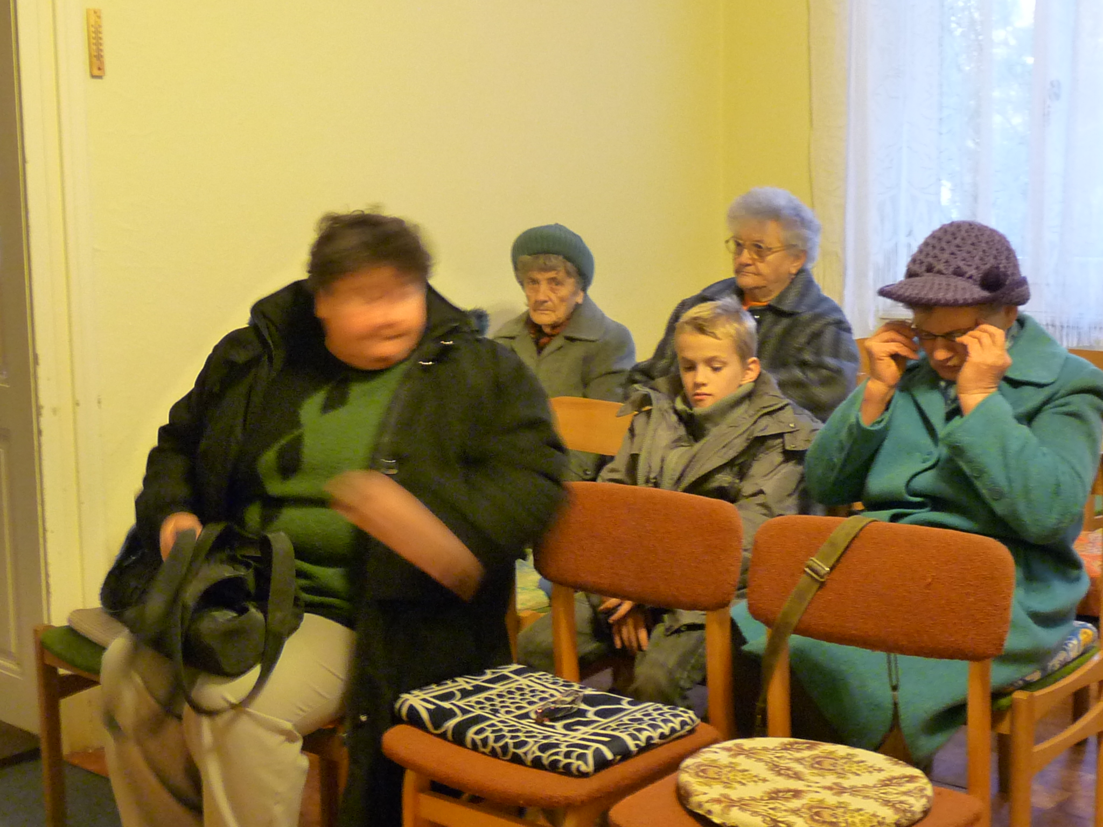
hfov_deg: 38.2
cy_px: 414
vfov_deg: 29.1
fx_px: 1593
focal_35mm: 50
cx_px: 552
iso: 400
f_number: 2.8
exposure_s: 1/10
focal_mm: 5
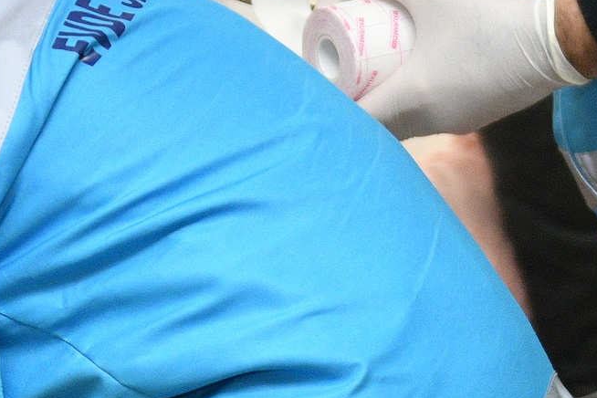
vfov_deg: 6.2
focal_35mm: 221
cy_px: 269
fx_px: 3665
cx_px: -8
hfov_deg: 9.2
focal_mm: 35
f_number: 2.8
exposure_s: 1/250
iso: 1250
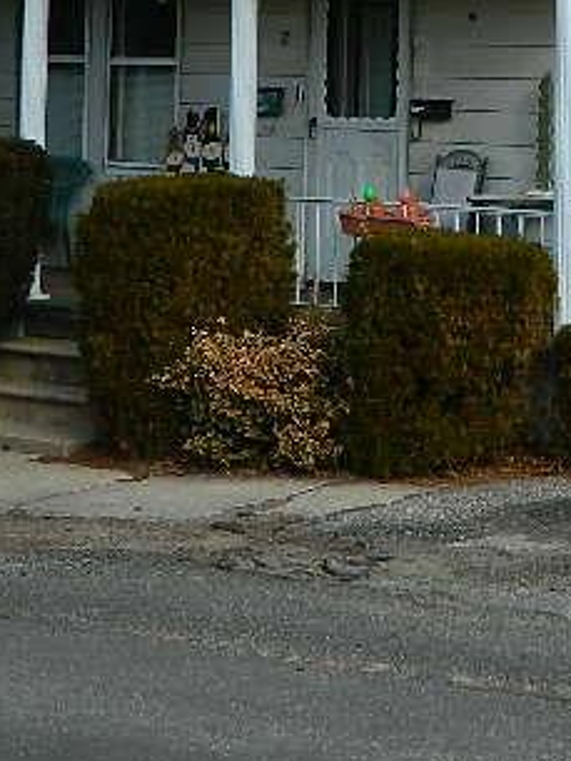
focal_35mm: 104
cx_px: 668
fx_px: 2286
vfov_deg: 18.2
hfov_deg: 13.9
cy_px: -62
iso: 80
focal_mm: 5.6
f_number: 3.2
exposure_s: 1/800
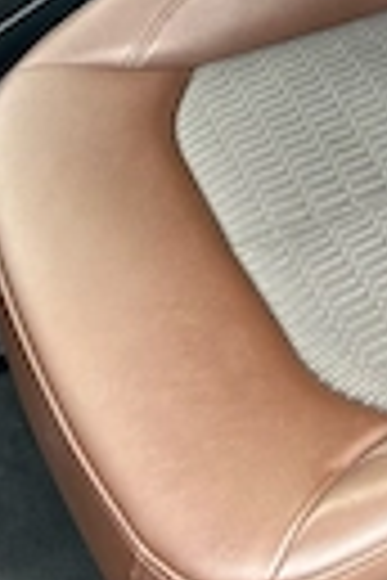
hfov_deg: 15.9
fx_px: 1354
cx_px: 405
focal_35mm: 84
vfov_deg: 21.8
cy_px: -171
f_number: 1.5
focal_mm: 5.7
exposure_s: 1/73
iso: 125
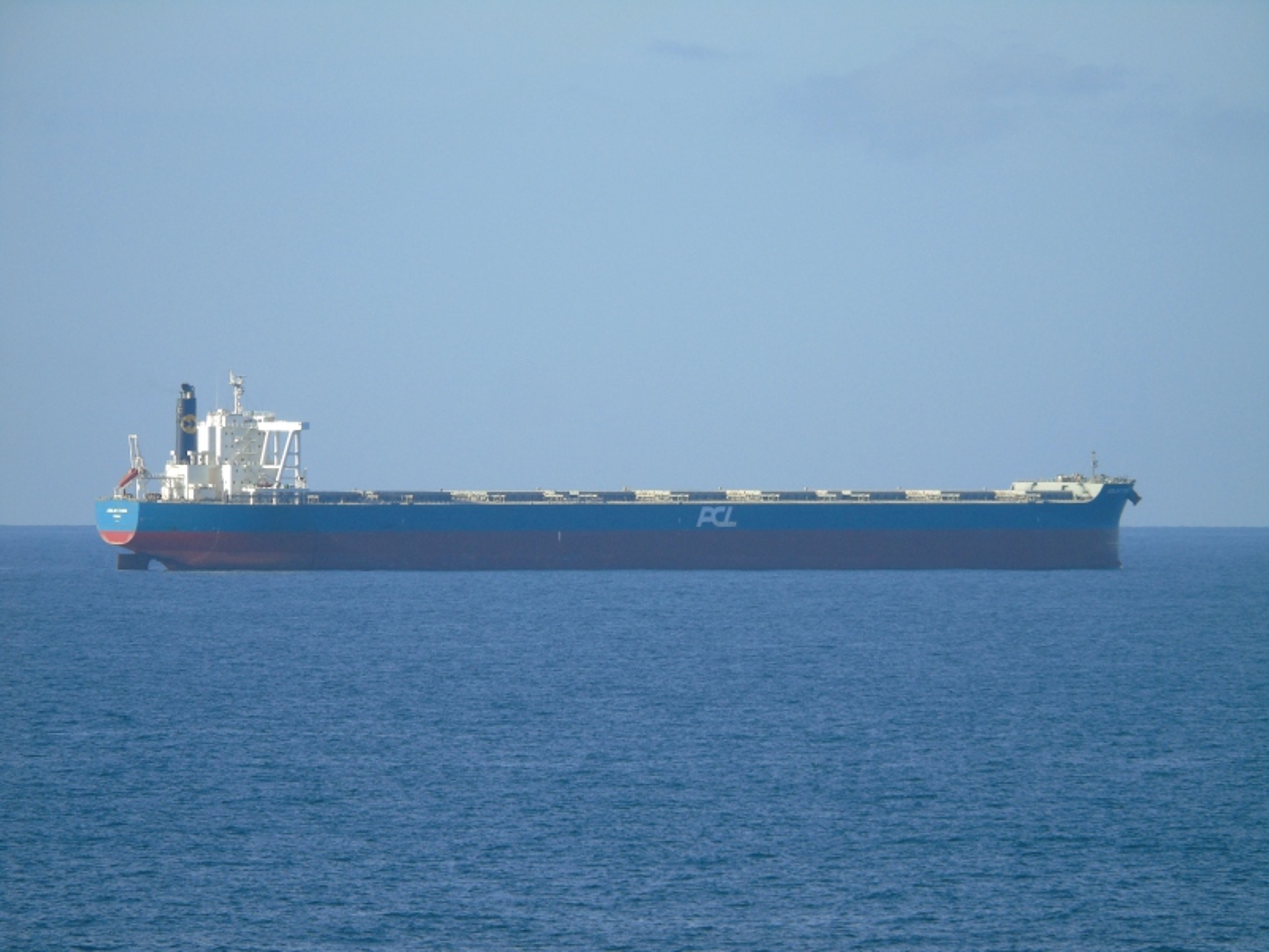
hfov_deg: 4.8
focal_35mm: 417
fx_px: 15287
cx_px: 634
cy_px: 476
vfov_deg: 3.6
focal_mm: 74
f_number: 5.3
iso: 80
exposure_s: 1/320
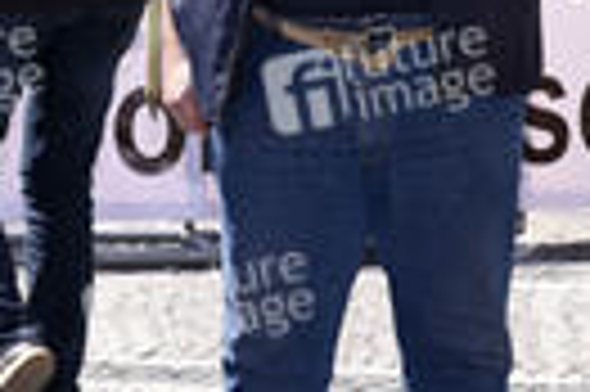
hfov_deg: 5.0
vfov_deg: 3.3
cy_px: -32
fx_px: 6777
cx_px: 259
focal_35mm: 414
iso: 125
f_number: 8
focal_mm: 120
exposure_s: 1/160
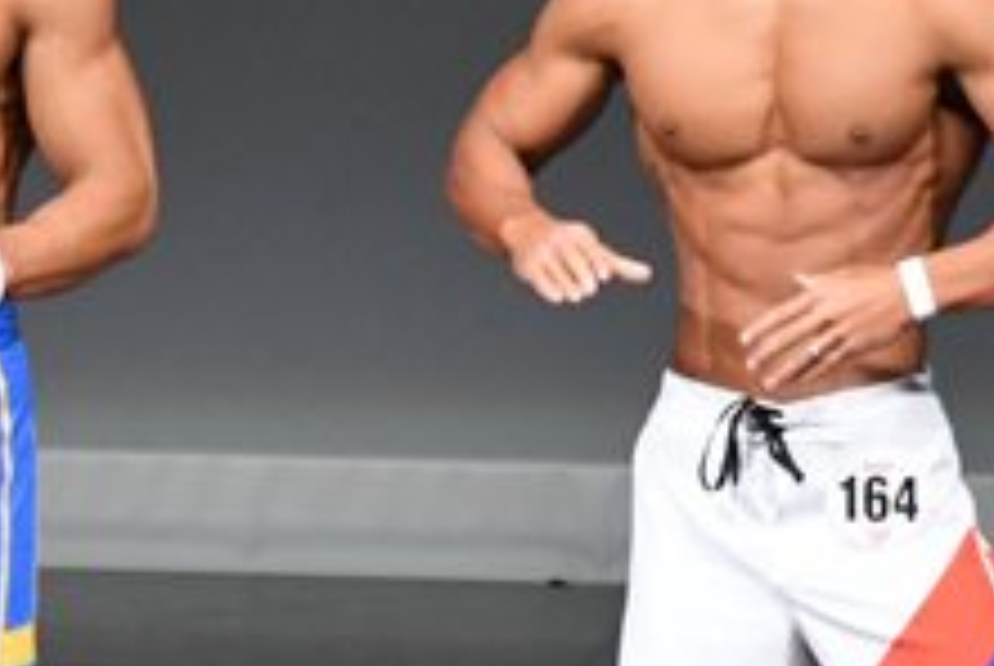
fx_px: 30467
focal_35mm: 1102
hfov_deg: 1.9
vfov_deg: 1.3
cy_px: 428
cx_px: 115
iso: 5000
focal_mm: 210
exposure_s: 1/400
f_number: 5.6
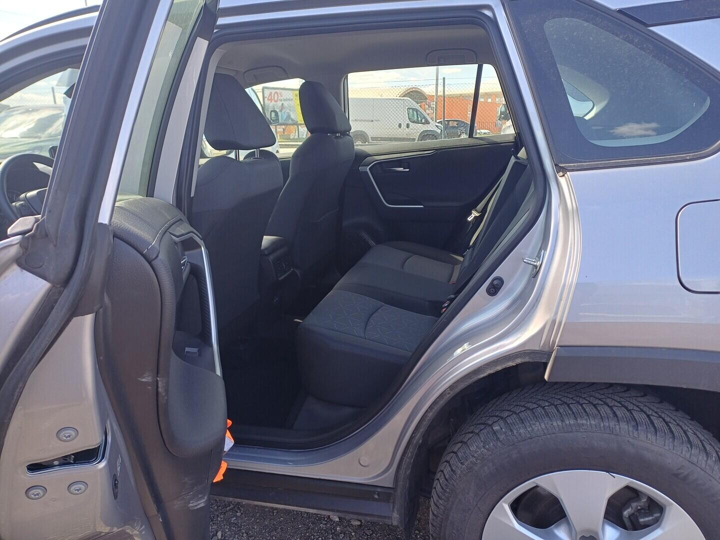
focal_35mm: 25
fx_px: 520
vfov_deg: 54.9
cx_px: 360
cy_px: 270
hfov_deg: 69.4
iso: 50
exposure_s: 1/158
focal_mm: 4.65
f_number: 1.8
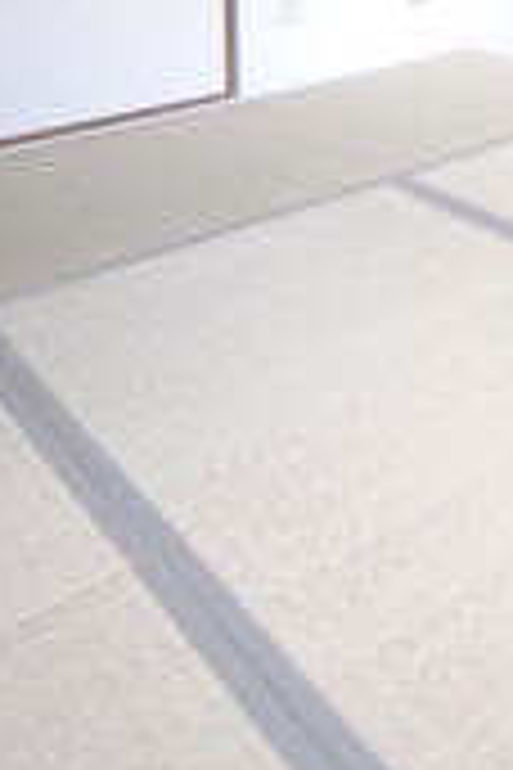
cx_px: 729
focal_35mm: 45
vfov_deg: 34.9
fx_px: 962
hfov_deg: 24.5
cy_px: -149
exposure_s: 1/80
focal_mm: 8
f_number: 4.5
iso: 1600
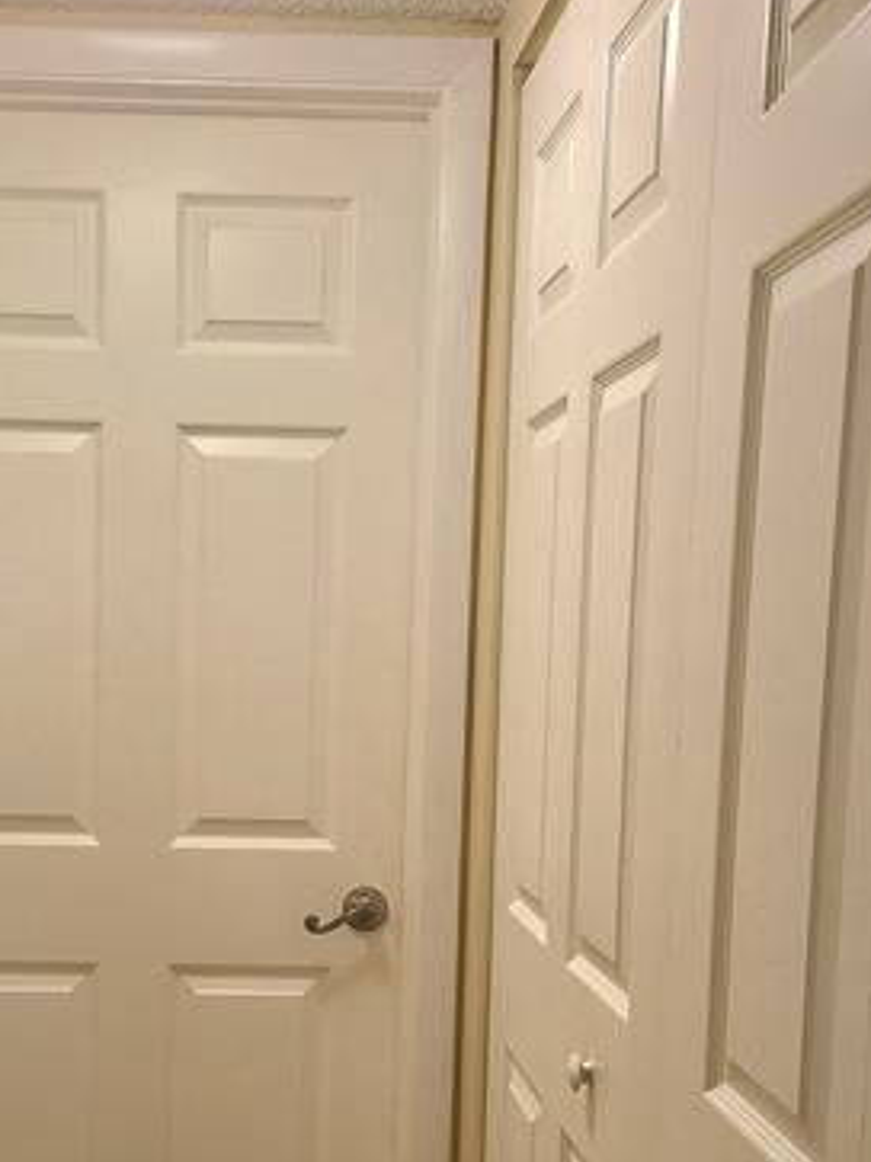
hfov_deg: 33.1
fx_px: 1443
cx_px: 256
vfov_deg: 43.1
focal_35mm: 43
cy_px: 794
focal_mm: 5.4
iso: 160
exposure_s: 1/40
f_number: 1.8
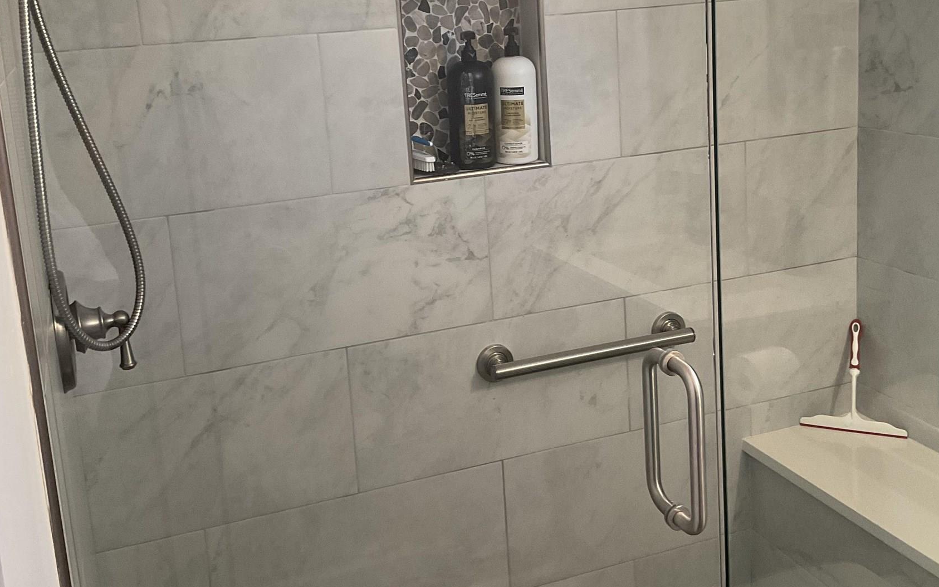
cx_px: 470
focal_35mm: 42
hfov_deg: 47.2
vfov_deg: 30.3
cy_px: 185
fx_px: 1075
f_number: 1.8
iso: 80
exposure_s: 1/60
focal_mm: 3
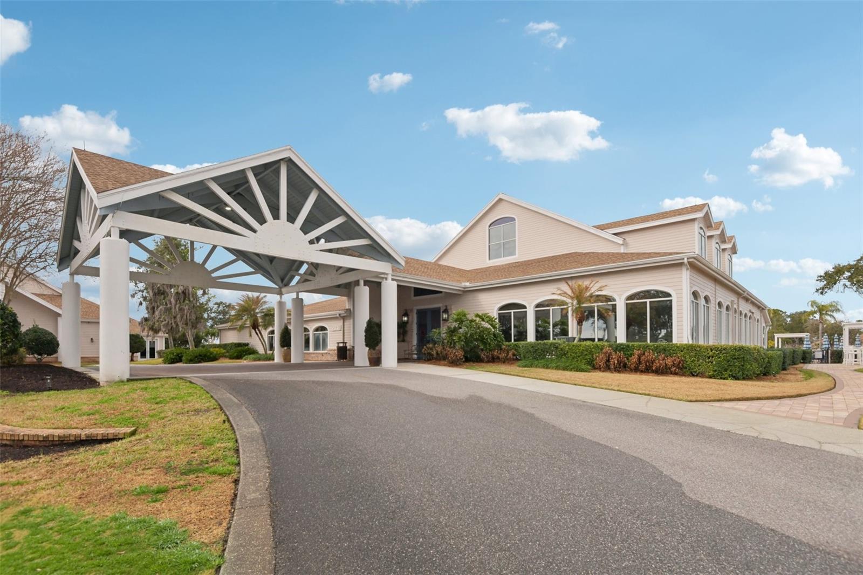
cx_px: 432
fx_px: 383
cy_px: 288
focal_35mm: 16
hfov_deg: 96.7
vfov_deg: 73.7
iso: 400
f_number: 8
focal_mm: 16
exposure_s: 1/1250
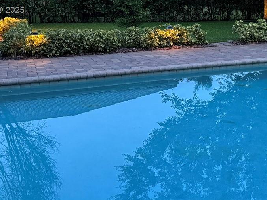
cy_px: 11
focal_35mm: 57
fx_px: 439
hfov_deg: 32.8
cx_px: 215
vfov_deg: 24.7
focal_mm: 6.76
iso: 640
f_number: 1.78
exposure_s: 1/60
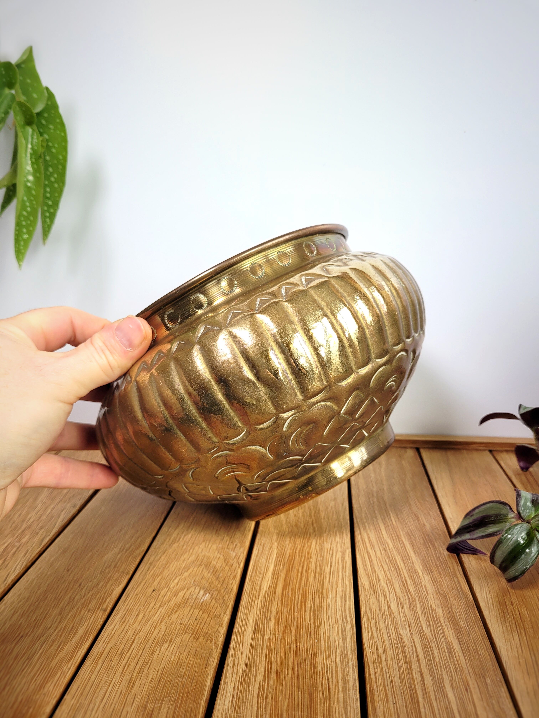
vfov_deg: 67.3
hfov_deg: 53.1
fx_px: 540
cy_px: 359
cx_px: 270
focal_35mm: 26
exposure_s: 1/338
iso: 40
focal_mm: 5.4
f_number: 1.8
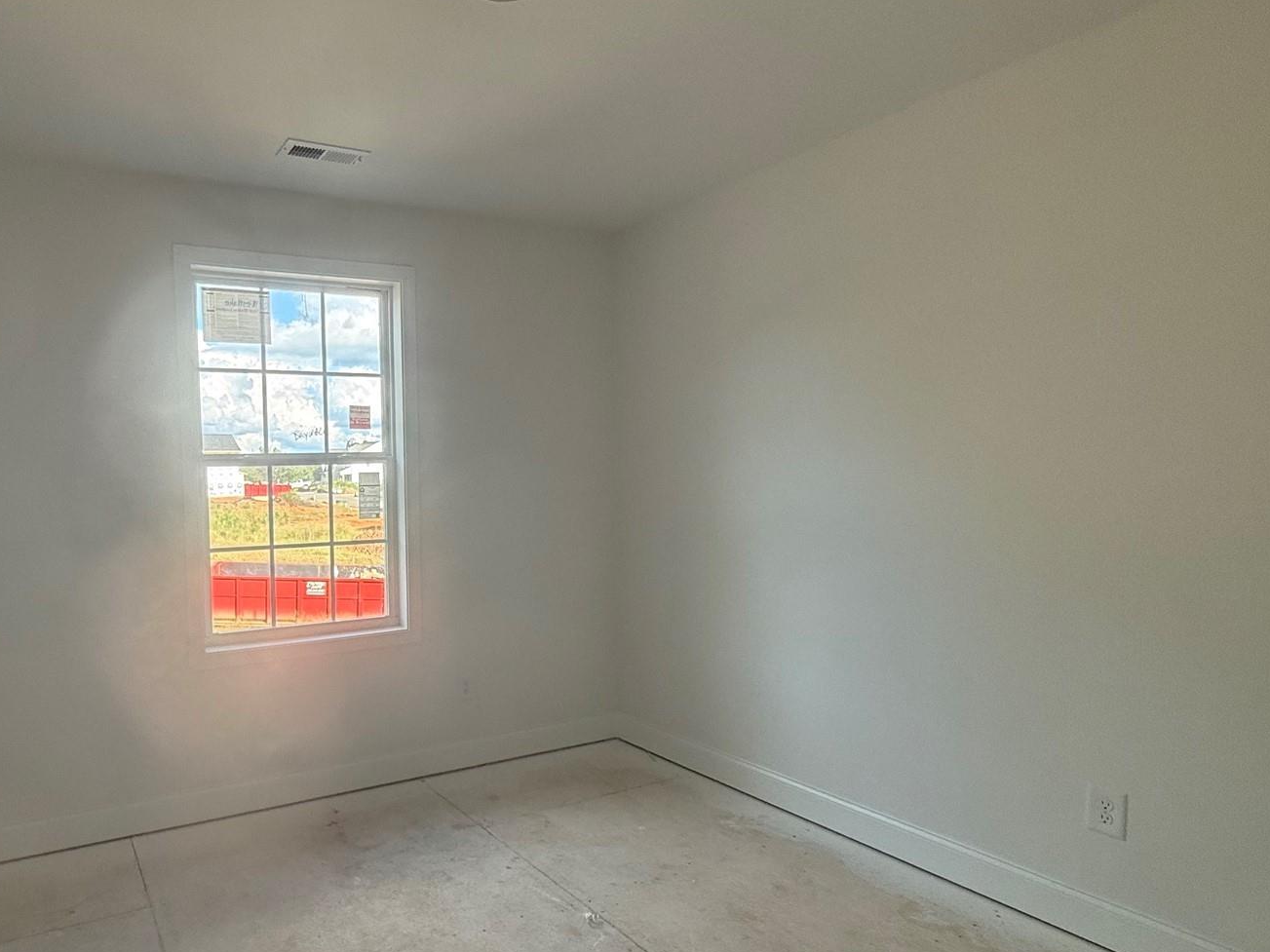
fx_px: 807
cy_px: 521
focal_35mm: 22
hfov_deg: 73.3
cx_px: 392
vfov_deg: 61.0
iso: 64
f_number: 2.2
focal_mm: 2.22
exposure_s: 1/145
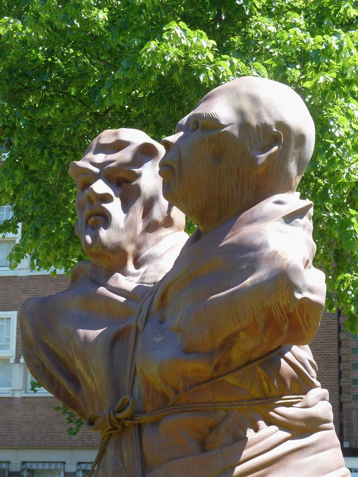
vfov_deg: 25.0
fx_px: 1076
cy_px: 238
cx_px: 179
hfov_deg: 18.9
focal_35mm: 78
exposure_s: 1/80
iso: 80
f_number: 4.2
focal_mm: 12.8
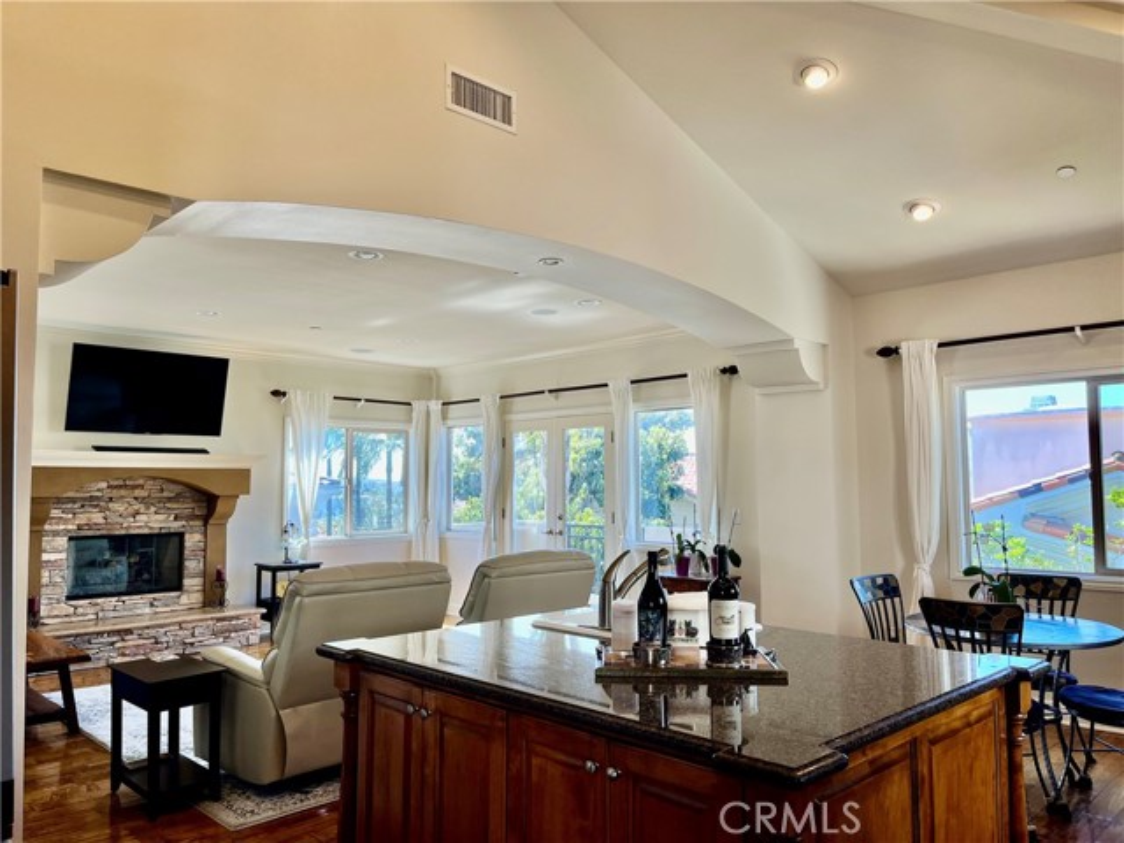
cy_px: 422
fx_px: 844
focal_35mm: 26
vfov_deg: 53.1
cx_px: 562
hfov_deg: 67.3
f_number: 1.6
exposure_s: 1/211
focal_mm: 5.1
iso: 40
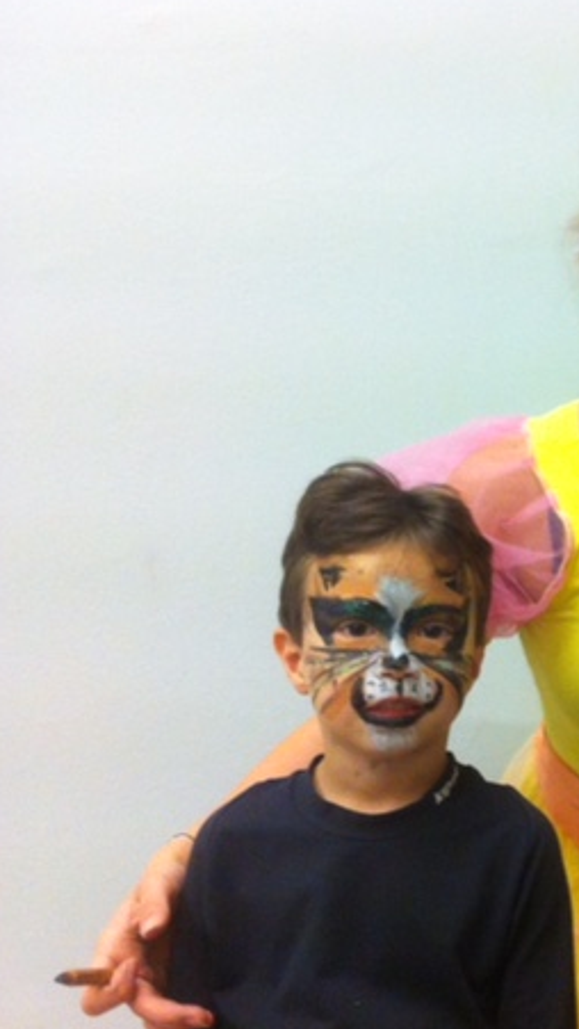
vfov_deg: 38.5
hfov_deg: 20.9
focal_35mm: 54
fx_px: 1472
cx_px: 668
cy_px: 516
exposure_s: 1/15
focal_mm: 3.85
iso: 200
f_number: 2.8
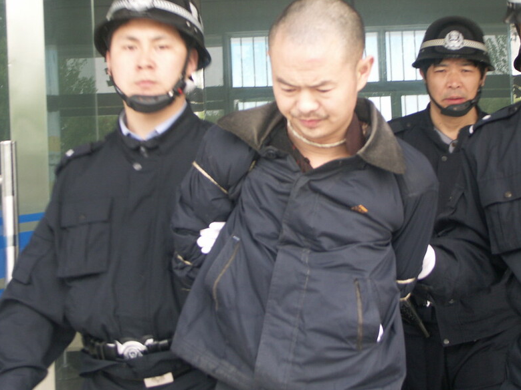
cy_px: 117
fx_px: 1460
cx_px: 298
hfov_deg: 20.2
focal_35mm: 97
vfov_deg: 15.2
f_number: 3.2
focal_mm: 16.03
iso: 64
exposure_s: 1/60
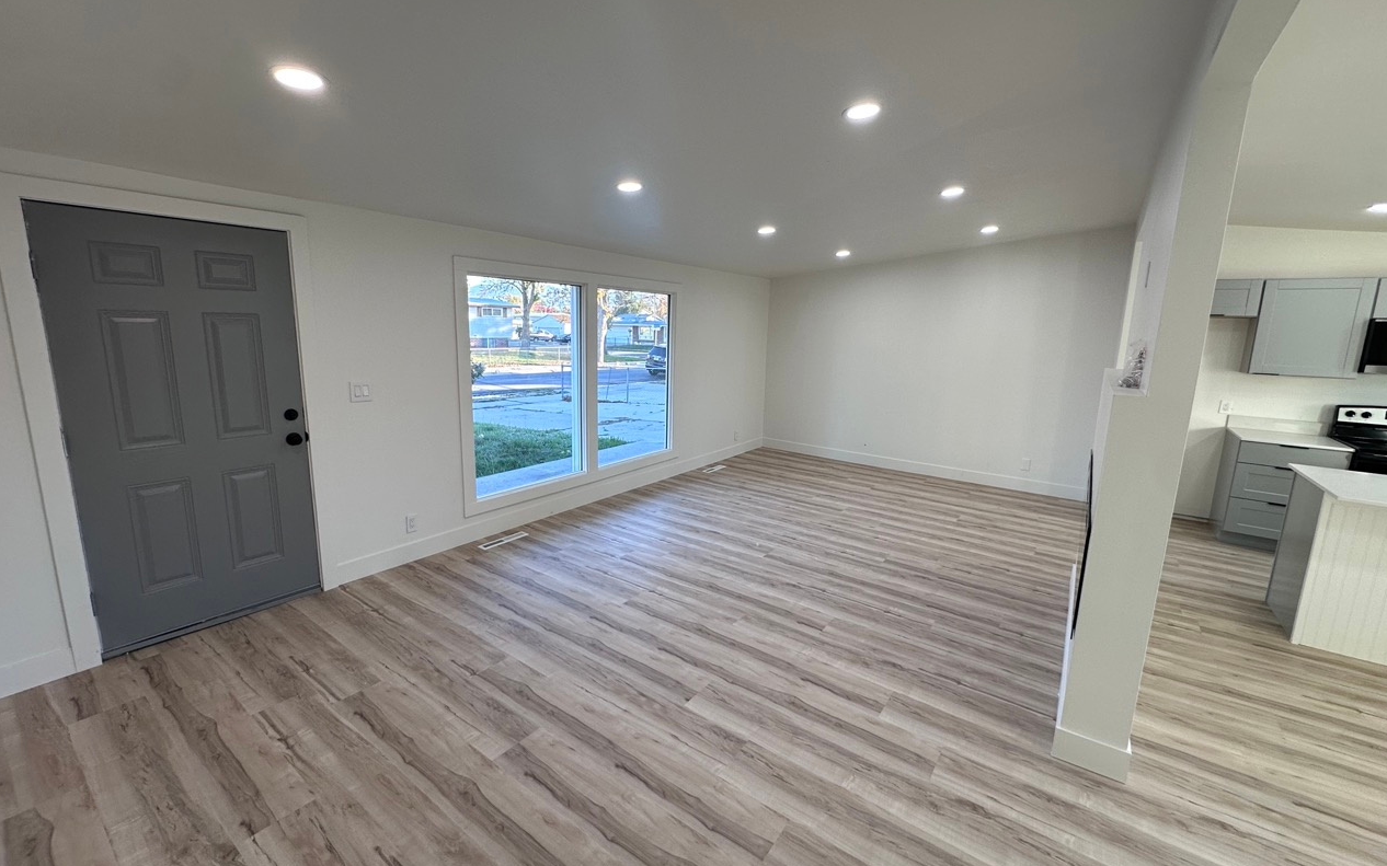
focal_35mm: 15
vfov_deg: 74.8
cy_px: 424
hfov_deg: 101.5
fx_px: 567
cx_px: 698
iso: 80
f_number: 2.2
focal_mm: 2.22
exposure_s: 1/120
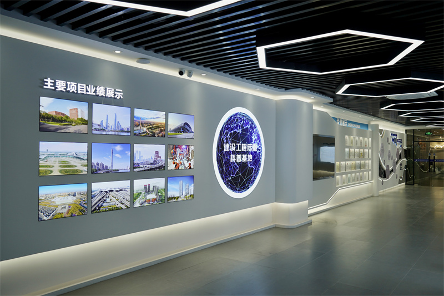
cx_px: 222
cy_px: 148
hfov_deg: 65.5
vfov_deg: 46.4
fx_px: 345
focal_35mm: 28
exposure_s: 1/160
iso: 125
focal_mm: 28
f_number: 4
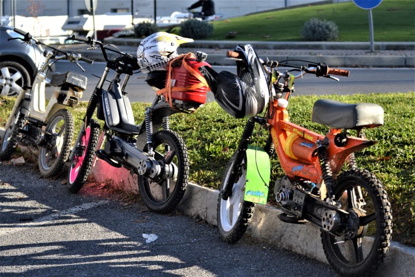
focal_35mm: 105
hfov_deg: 19.5
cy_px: 138
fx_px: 1210
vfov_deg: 13.0
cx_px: 208
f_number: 4.5
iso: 400
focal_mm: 70
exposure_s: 1/1000
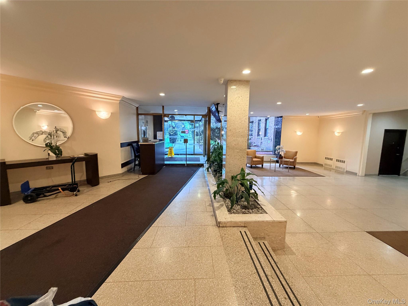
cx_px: 204
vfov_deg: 85.7
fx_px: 165
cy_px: 153
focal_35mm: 14
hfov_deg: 102.1
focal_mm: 2.22
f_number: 2.2
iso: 500
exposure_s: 1/60
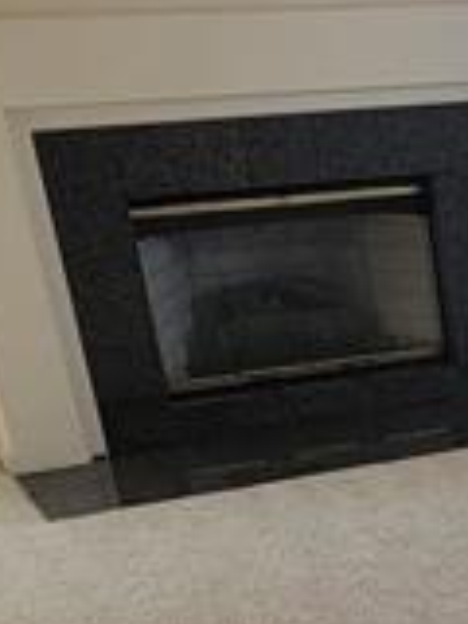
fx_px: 1496
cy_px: 772
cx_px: 971
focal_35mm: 83
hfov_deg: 14.4
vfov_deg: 21.6
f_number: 2.2
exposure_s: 1/60
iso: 64
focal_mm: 2.2
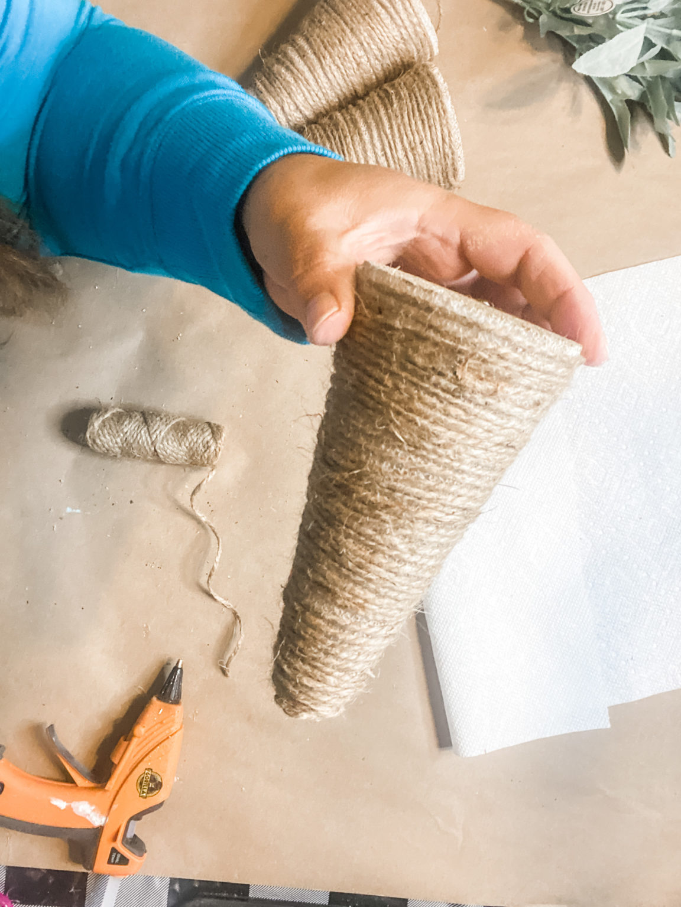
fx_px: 787
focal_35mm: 30
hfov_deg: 46.8
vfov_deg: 60.0
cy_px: 454
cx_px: 340
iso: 320
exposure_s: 1/60
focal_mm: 2.71
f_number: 2.2
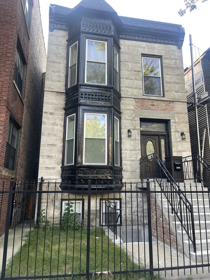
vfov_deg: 69.4
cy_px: 140
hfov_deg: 54.9
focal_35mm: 25
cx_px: 105
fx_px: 202
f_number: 1.6
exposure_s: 1/121
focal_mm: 5.1
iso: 40
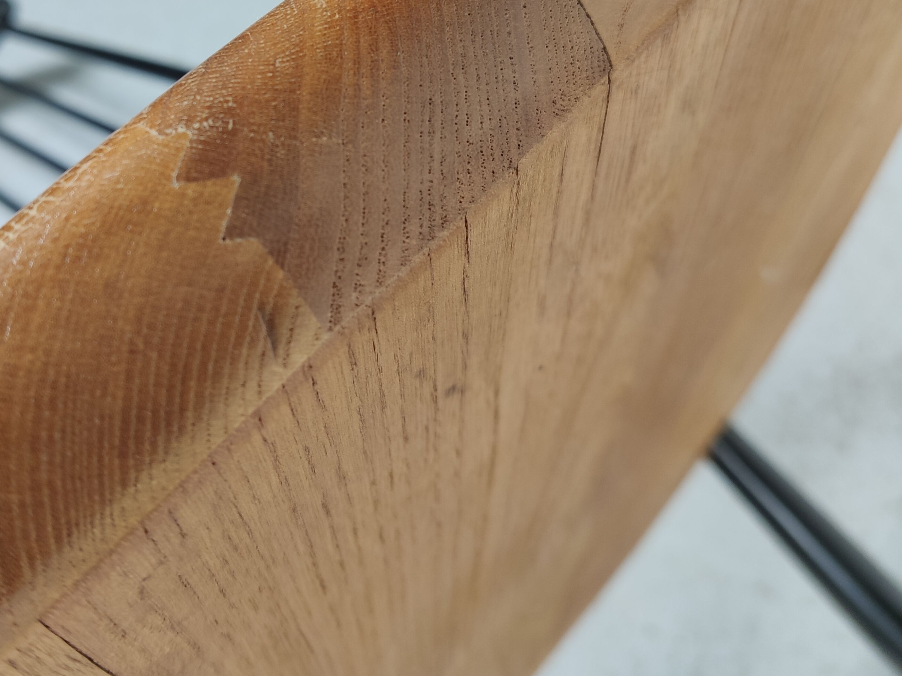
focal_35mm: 37
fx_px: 964
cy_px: 232
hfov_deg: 49.4
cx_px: 313
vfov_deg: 38.3
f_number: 1.75
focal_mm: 4.75
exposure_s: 1/100
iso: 245
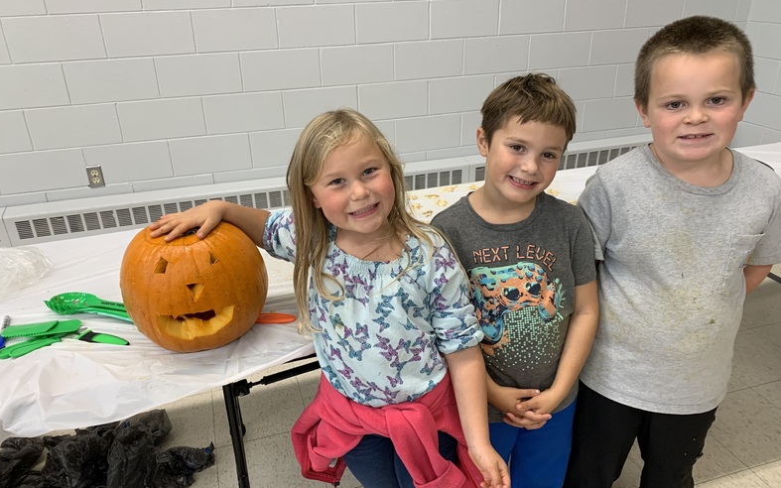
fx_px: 596
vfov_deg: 44.5
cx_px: 389
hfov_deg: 66.5
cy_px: 260
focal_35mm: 28
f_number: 1.8
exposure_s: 1/60
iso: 100
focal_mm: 4.25
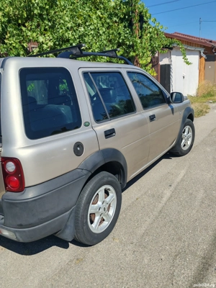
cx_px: 108
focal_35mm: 27
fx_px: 225
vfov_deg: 65.3
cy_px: 144
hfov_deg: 51.4
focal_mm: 5.52
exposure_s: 1/4300
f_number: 1.95
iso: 50
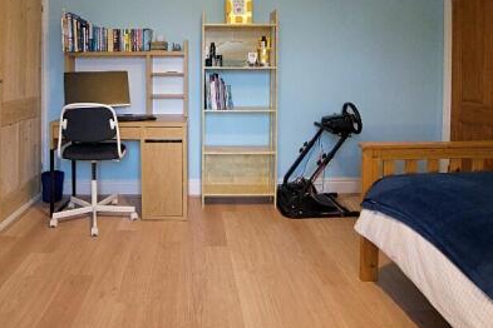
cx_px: 191
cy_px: 74
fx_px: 342
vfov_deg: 48.9
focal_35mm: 25
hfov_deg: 70.6
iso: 4000
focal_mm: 10
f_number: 4
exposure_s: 1/160
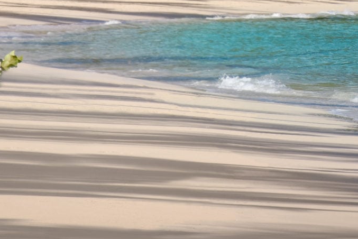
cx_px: 472
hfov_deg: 3.2
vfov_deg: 2.1
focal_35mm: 643
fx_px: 6397
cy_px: -196
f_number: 16
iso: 320
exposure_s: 1/500
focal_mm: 170
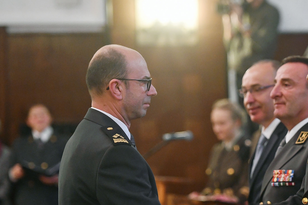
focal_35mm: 193
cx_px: 262
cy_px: 171
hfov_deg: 10.6
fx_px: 1651
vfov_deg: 7.1
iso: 2000
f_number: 2.8
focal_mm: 110
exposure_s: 1/125
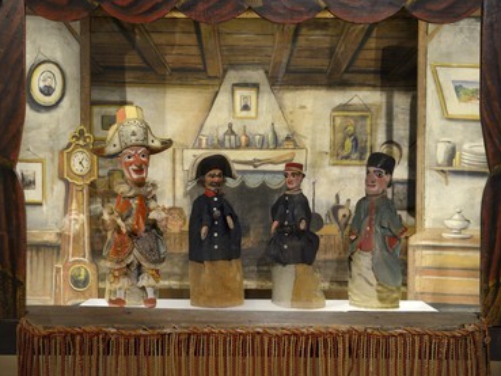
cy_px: 189
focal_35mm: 46
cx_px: 240
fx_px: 666
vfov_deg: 31.5
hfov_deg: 41.2
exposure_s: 1/50
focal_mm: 42
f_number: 3.5
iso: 1600
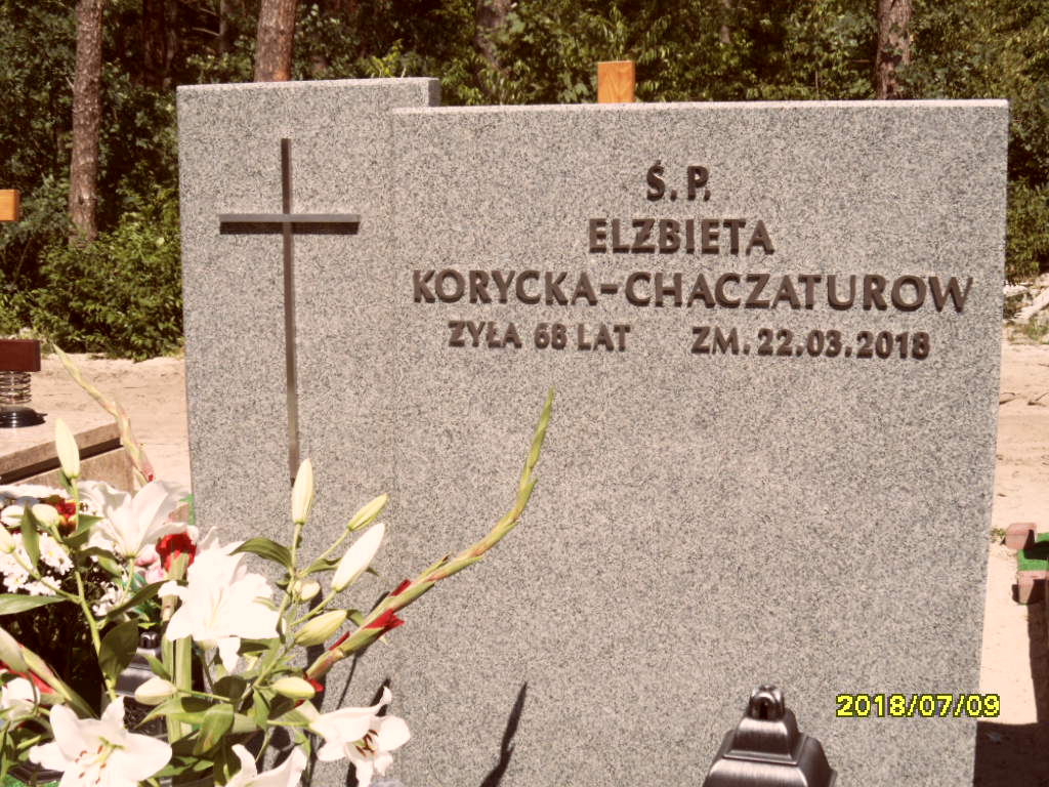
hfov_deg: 38.2
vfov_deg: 29.1
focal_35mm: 50
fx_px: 1515
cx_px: 524
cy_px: 394
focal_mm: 8.2
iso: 80
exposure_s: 1/750
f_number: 3.8
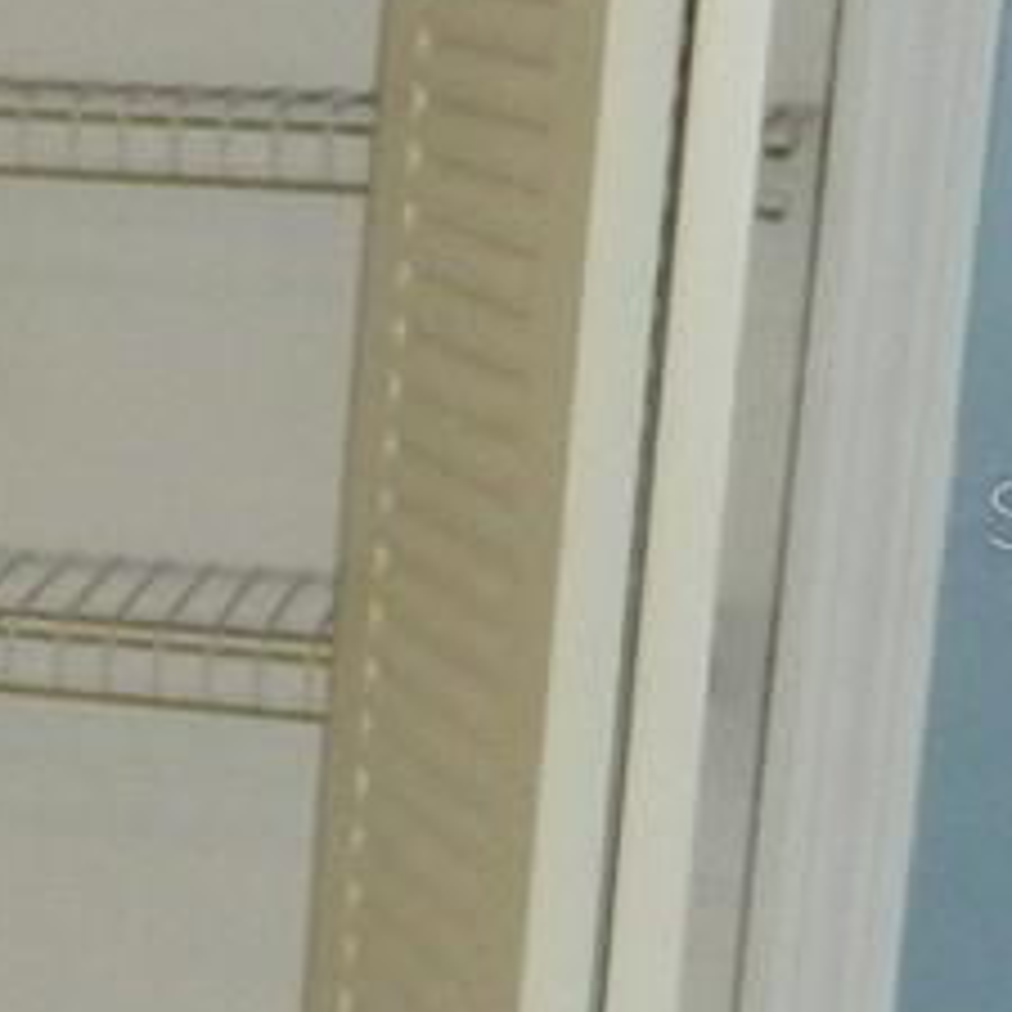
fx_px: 5193
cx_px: -2186
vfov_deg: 11.1
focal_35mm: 157
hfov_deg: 8.8
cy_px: 513
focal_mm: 4.5
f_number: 3.1
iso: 200
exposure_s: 1/30
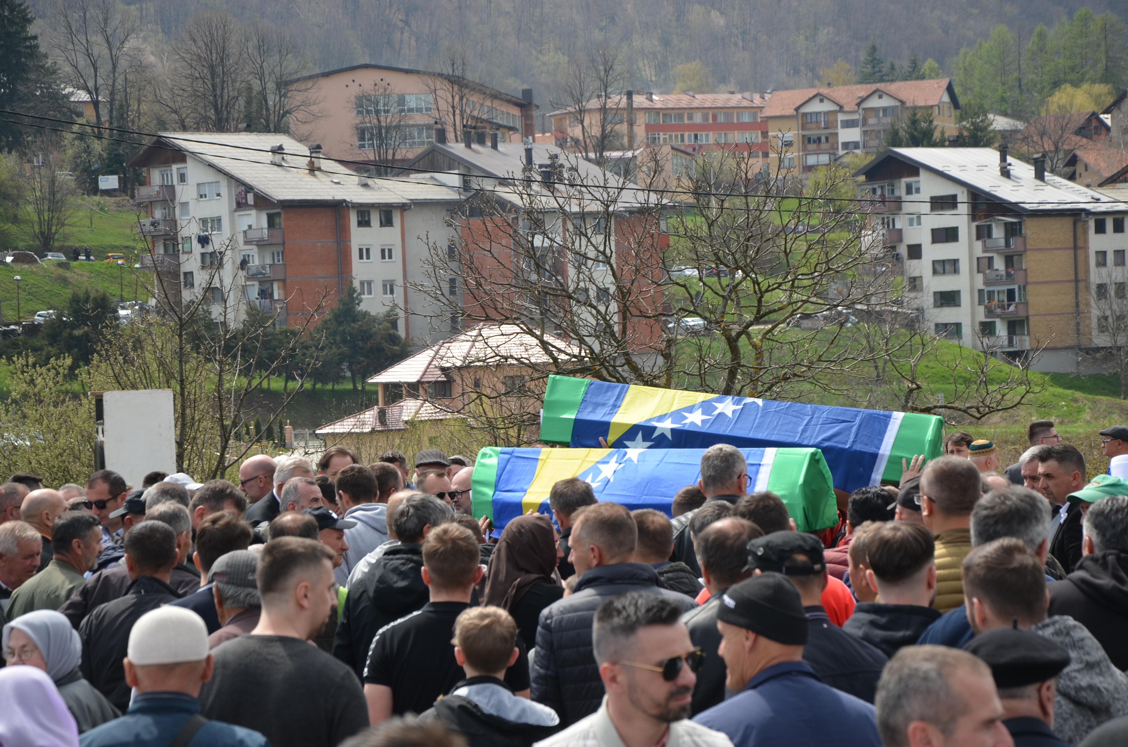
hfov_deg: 17.1
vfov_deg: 11.4
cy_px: 374
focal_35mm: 120
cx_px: 564
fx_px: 3752
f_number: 8
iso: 125
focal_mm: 80
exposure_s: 1/250
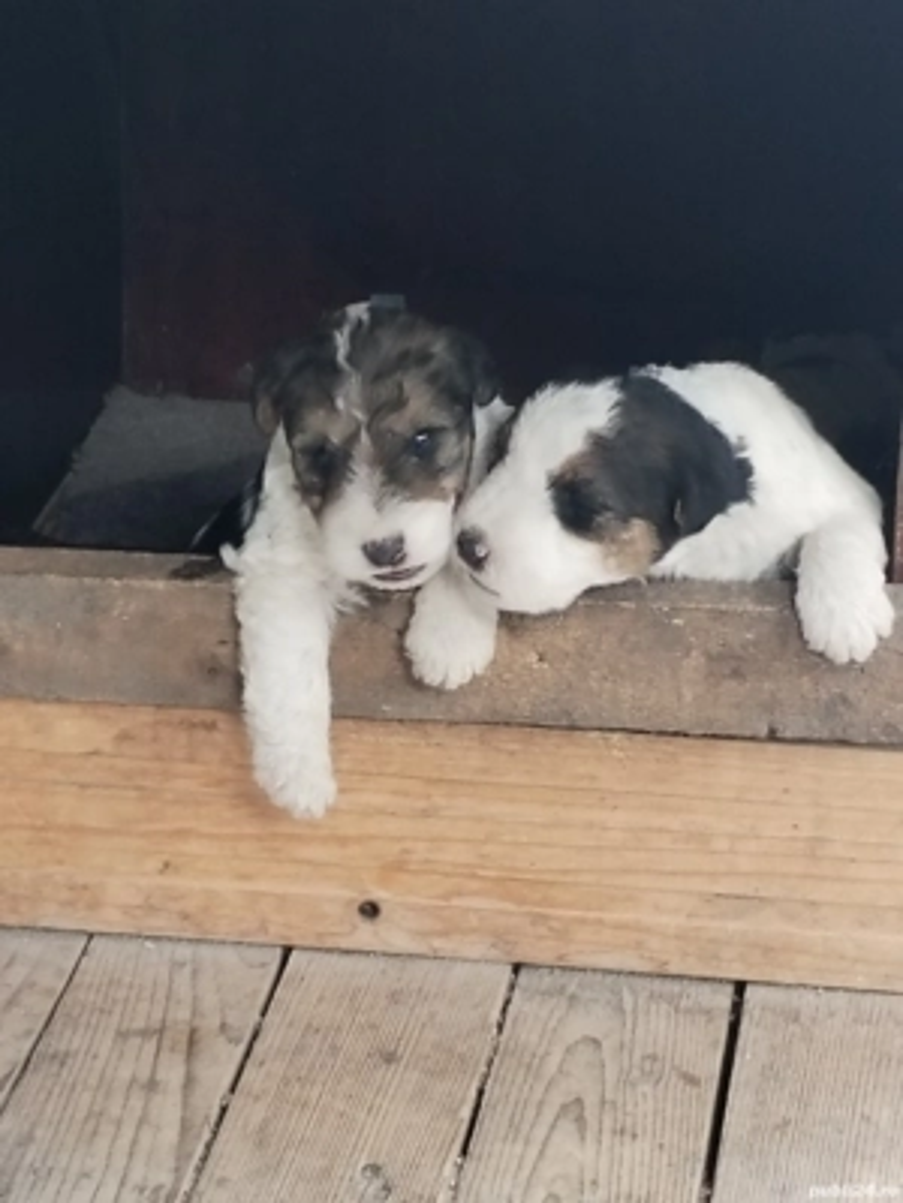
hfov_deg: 11.0
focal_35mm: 135
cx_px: 452
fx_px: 4696
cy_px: 602
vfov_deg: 14.6
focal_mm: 4.75
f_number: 1.8
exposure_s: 1/50
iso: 202
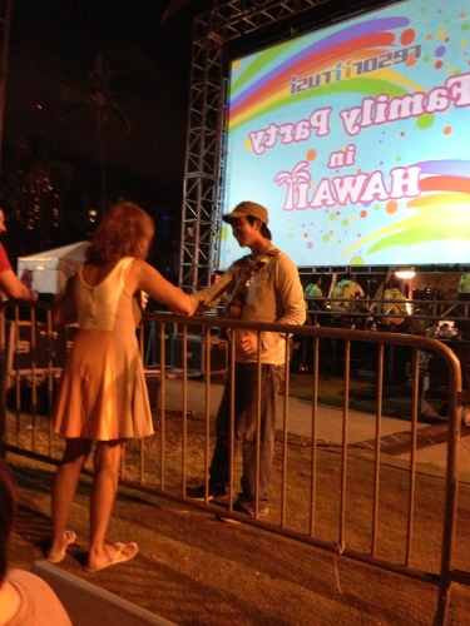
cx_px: 235
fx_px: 597
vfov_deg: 55.4
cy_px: 313
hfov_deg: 42.9
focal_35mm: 33
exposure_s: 1/15
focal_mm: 4.13
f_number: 2.4
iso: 640
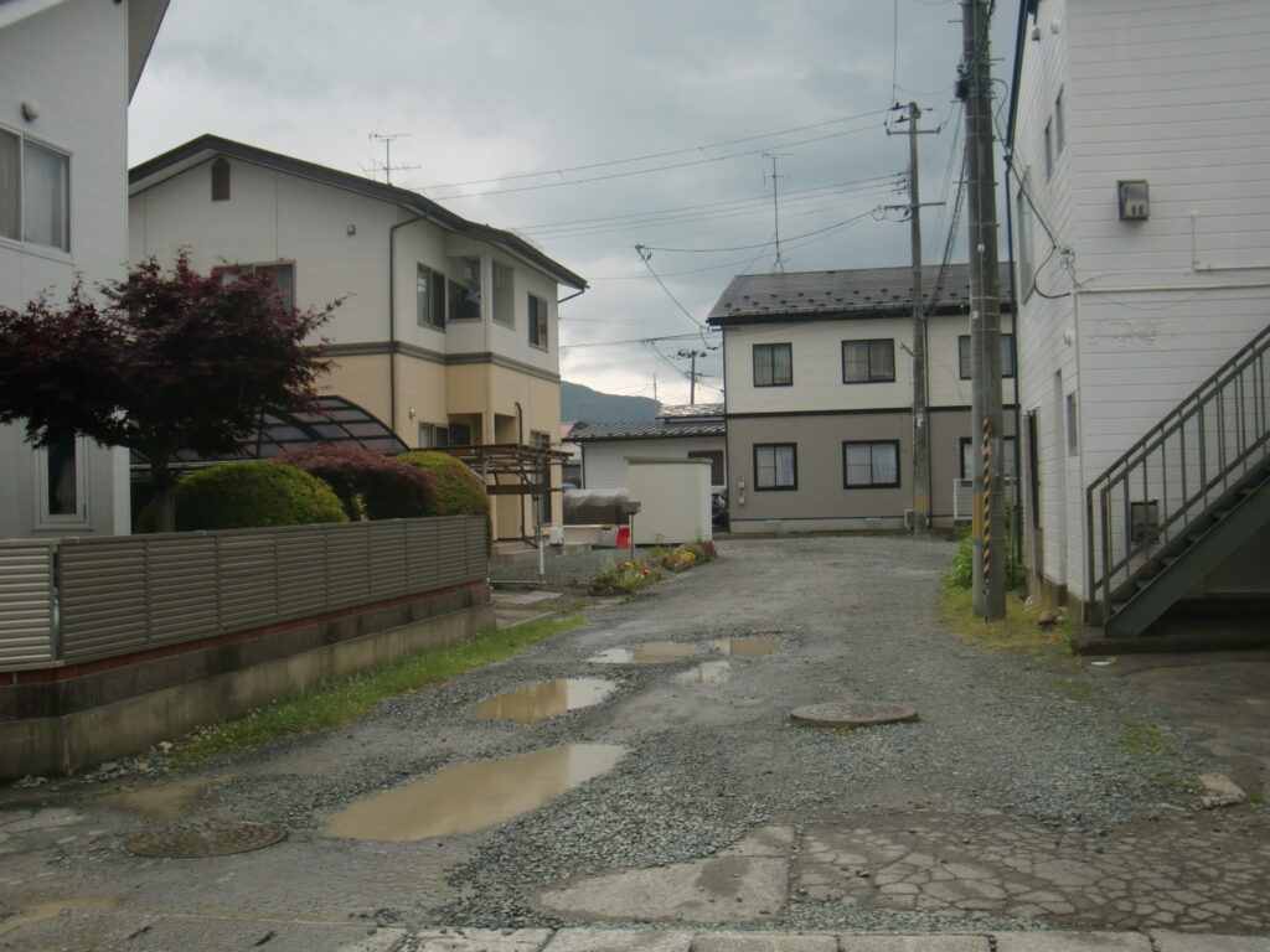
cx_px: 635
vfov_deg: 37.7
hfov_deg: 49.0
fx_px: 1394
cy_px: 476
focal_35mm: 38
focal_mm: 6.66
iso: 64
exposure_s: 1/320
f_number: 3.9
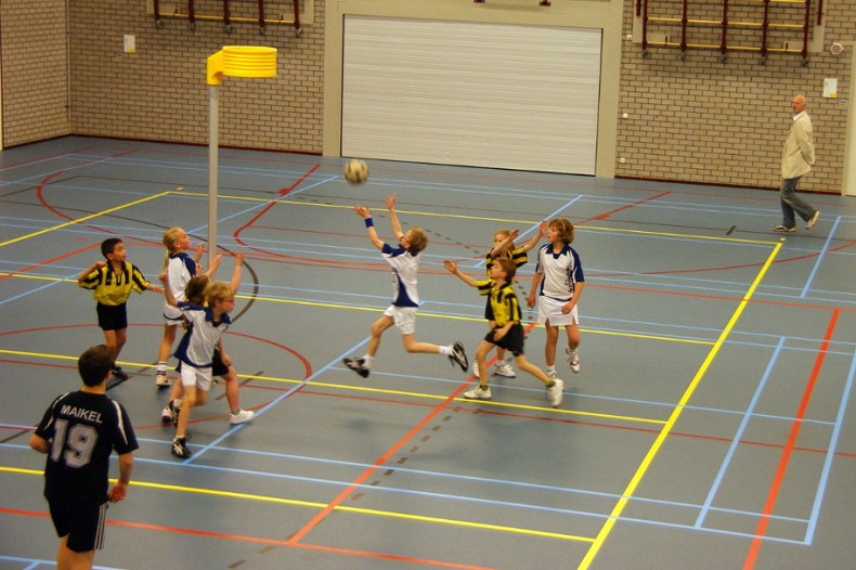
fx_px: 1248
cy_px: 285
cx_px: 428
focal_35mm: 52
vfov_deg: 25.7
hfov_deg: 37.9
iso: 800
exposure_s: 1/100
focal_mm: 35
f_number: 4.5
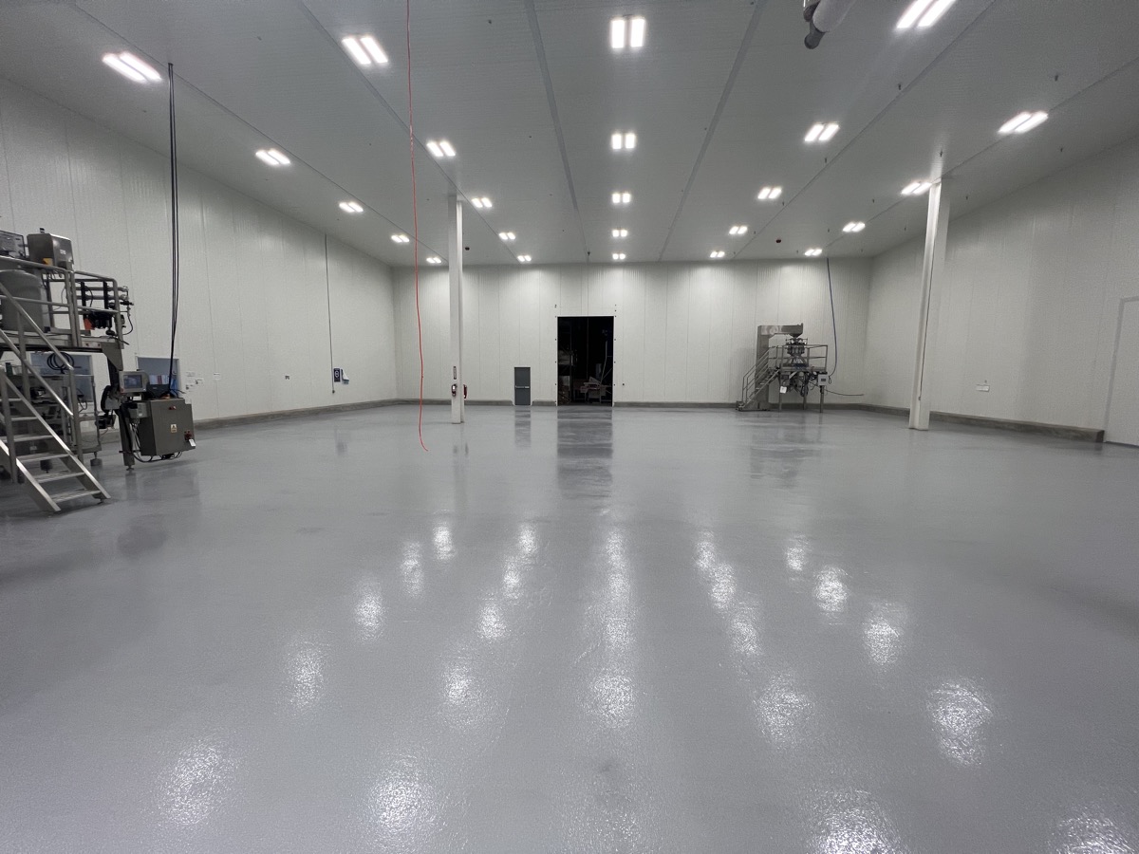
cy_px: 427
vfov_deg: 89.9
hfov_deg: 106.2
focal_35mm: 13
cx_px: 570
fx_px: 428
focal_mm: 1.57
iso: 80
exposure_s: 1/120
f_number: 1.8
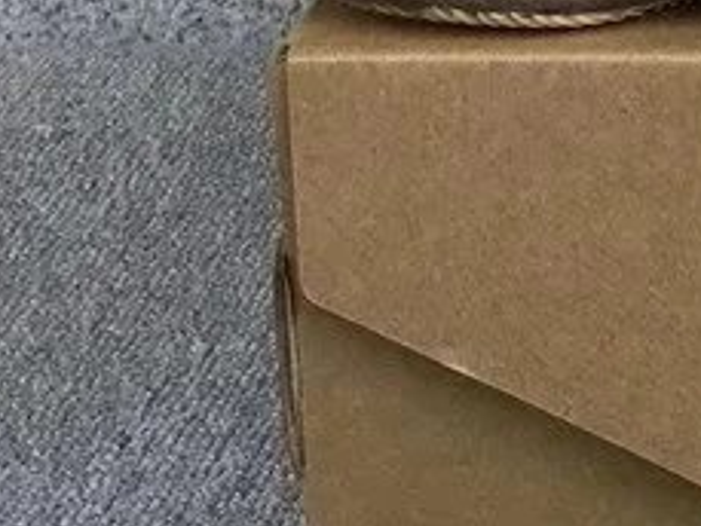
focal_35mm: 122
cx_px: 995
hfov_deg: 15.1
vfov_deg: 11.9
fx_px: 2472
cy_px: -96
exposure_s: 1/429
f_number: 2.4
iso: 25
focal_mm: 3.3
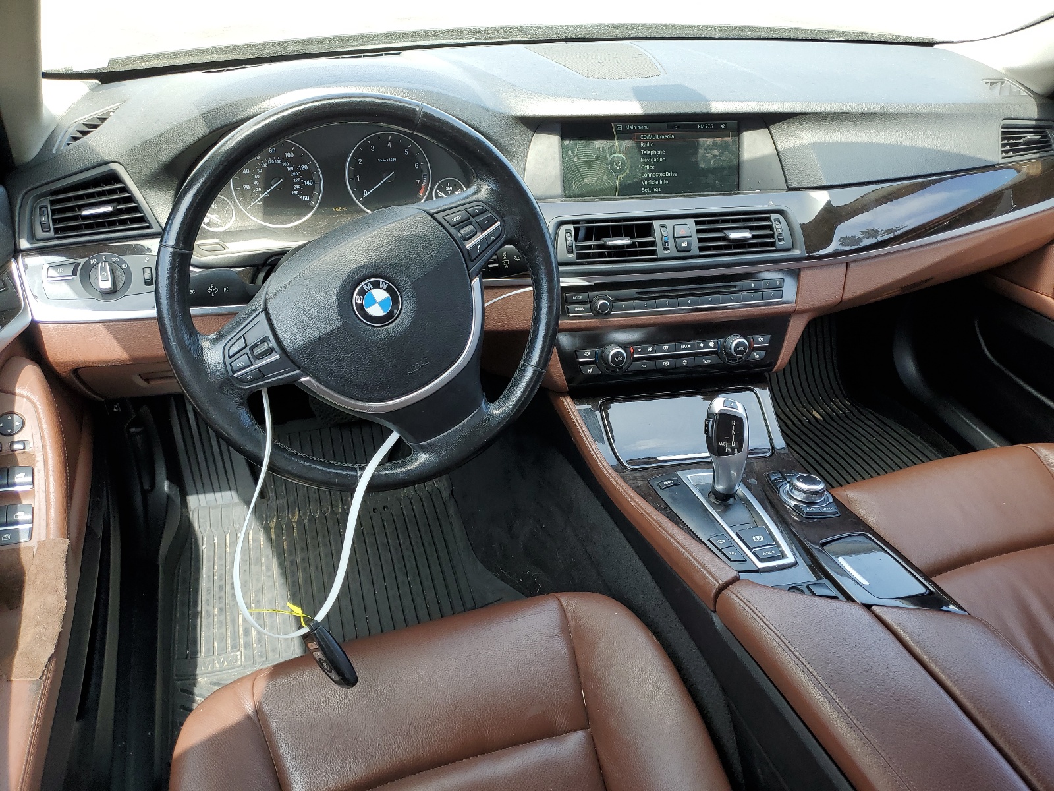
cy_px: 396
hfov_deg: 67.3
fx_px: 792
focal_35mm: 26
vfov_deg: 53.1
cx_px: 527
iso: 50
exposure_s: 1/192
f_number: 1.5
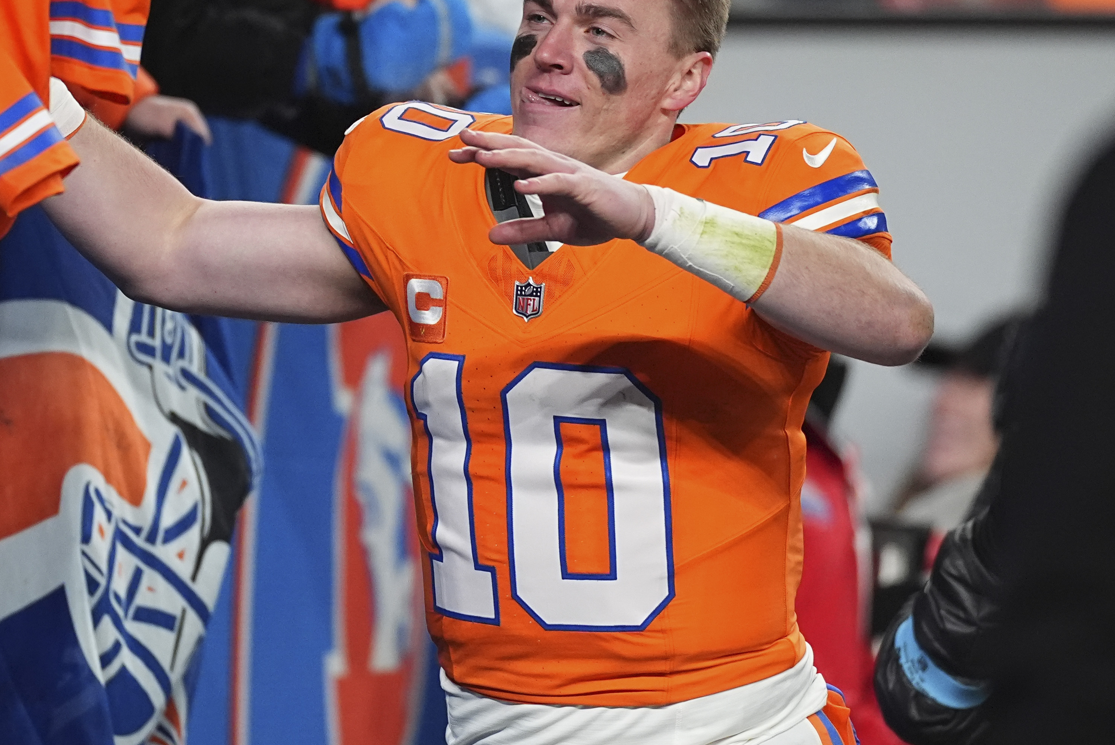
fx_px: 37012
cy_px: 286
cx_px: 421
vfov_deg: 1.2
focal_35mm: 1194
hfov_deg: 1.7
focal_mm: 600
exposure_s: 1/1600
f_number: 4
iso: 3200
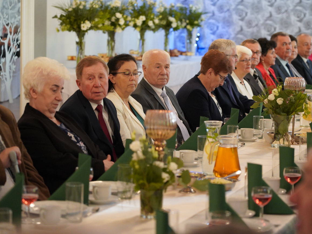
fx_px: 1028
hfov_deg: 17.3
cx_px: 171
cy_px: 117
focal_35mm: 114
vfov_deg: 13.0
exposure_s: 1/160
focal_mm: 105
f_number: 4
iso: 6400
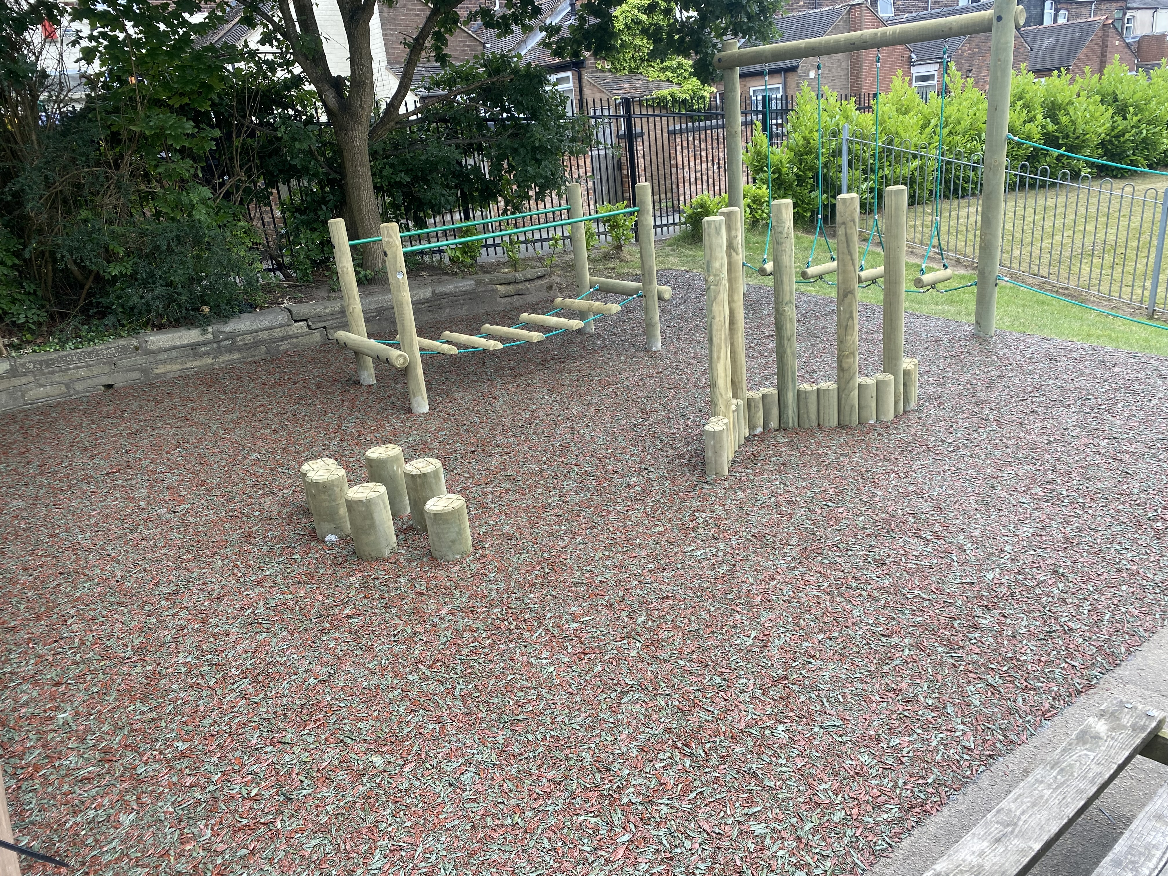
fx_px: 877
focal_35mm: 26
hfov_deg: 67.3
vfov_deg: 53.1
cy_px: 438
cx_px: 584
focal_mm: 4.25
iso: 32
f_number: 1.8
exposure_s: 1/439
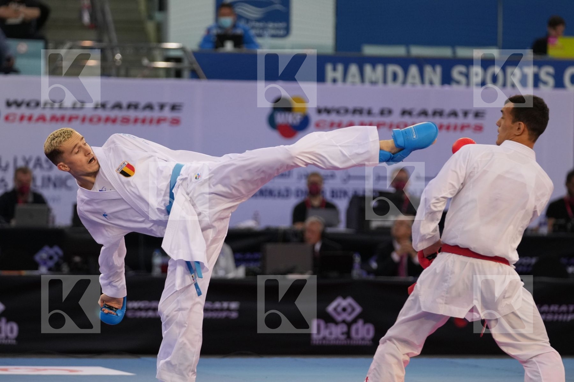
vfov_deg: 5.5
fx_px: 3986
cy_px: 191
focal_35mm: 250
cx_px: 287
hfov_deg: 8.2
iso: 1600
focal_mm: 167
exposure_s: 1/1000
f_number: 2.8
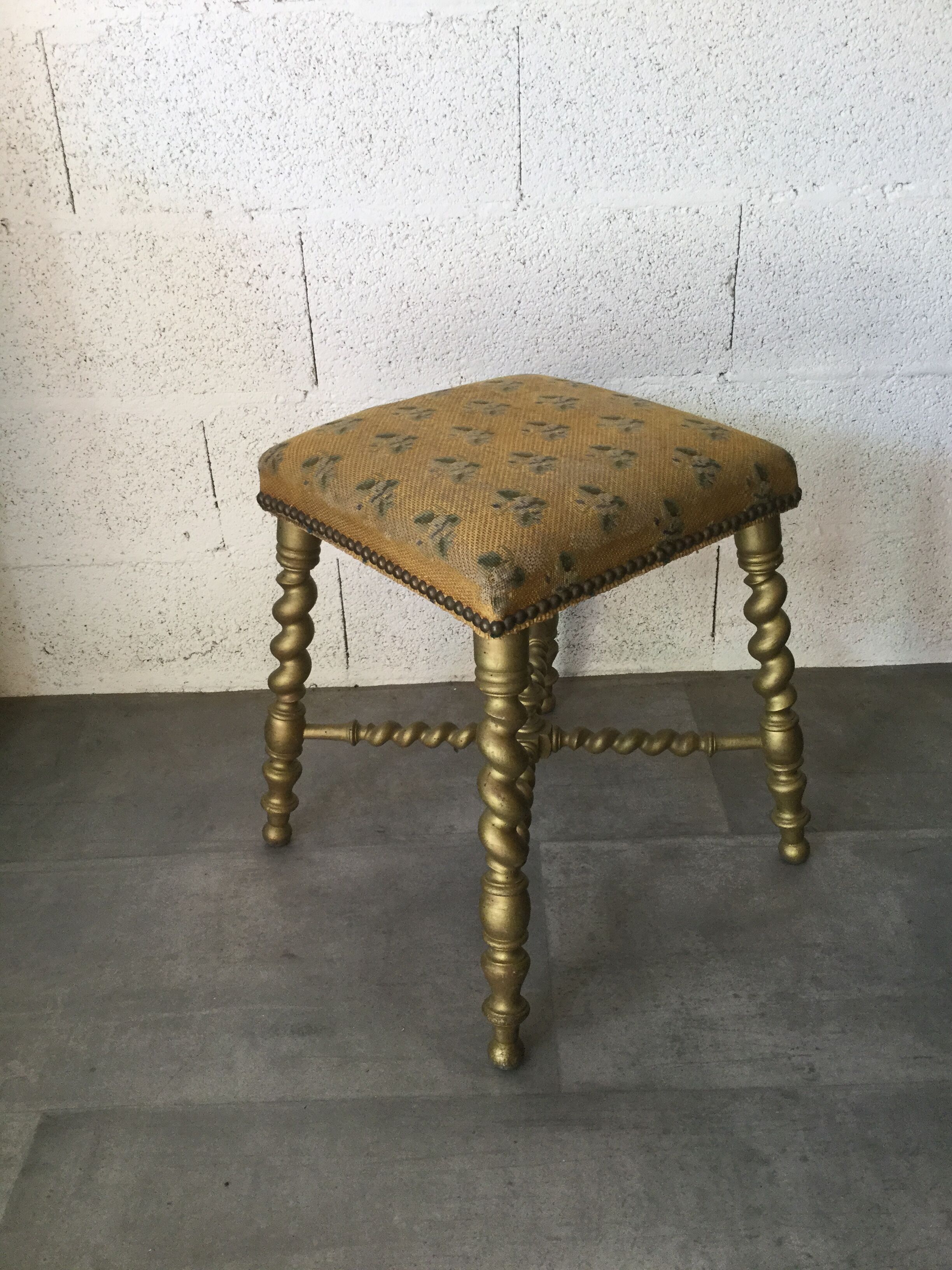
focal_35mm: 31
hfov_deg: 45.4
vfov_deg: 58.4
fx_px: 1137
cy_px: 635
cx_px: 476
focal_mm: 3.3
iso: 50
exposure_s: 1/33
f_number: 2.4
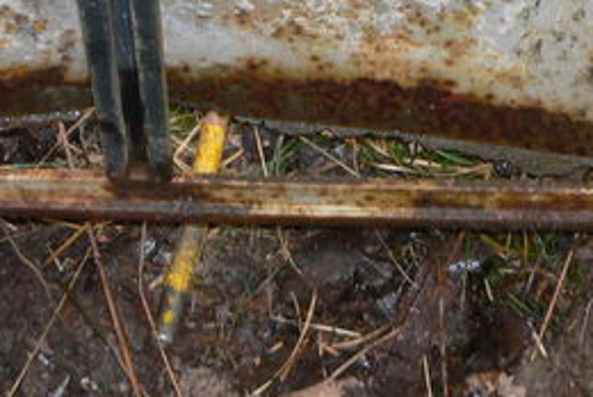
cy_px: 73
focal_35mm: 92
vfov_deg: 14.8
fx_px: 1517
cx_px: 246
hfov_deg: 22.1
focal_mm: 6
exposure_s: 1/30
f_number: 2.8
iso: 100
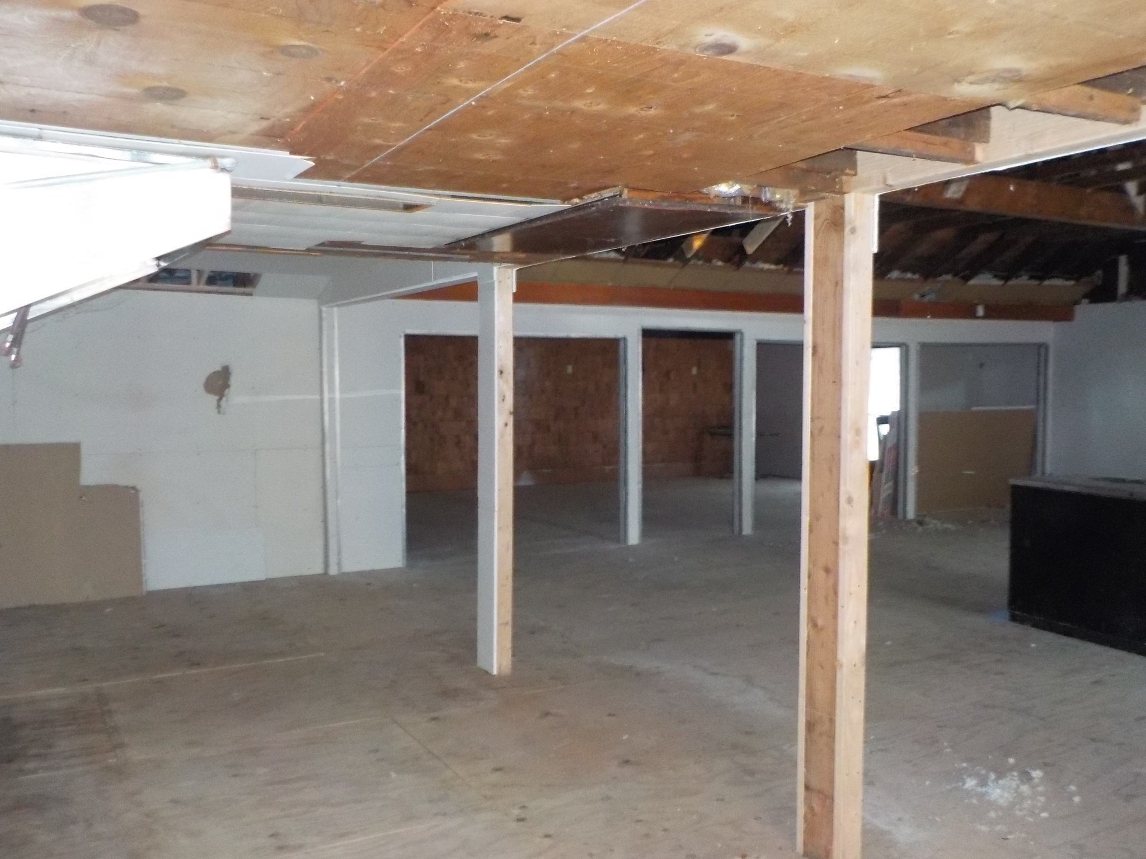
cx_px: 573
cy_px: 430
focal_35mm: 30
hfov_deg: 60.0
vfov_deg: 46.8
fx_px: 993
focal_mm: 4.1
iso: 800
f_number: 3.3
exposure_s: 1/8
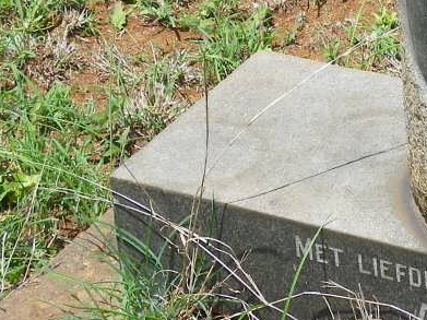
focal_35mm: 178
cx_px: 494
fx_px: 2195
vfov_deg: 8.3
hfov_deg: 10.9
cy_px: -31
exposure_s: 1/200
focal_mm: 10.3
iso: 64
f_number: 5
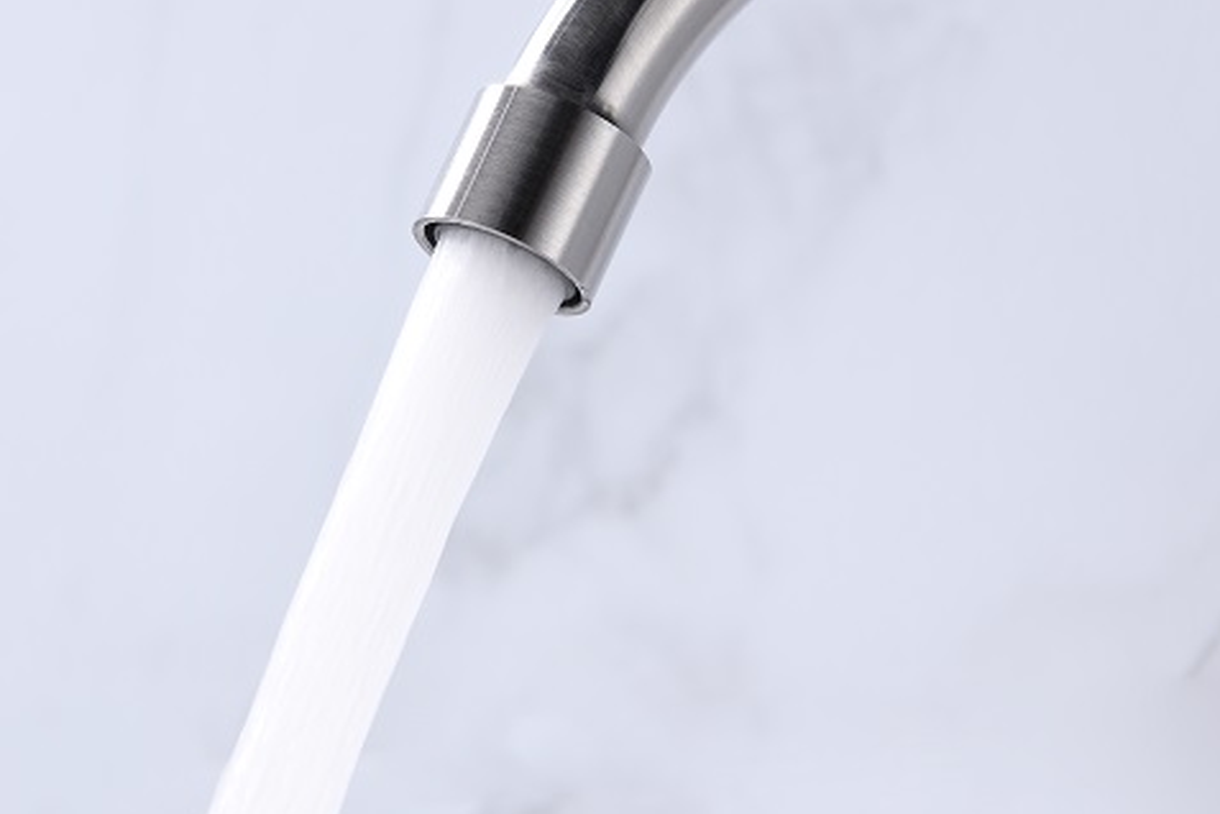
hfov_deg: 18.6
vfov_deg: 12.4
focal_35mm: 110
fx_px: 3727
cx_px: 529
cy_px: 241
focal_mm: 70
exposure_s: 1/100
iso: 100
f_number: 10
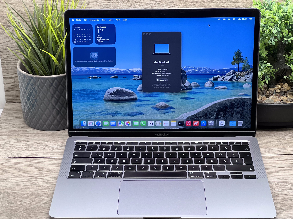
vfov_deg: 19.1
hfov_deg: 25.3
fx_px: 652
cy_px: 110
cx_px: 146
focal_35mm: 77
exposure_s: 1/100
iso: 100
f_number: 2.8
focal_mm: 9
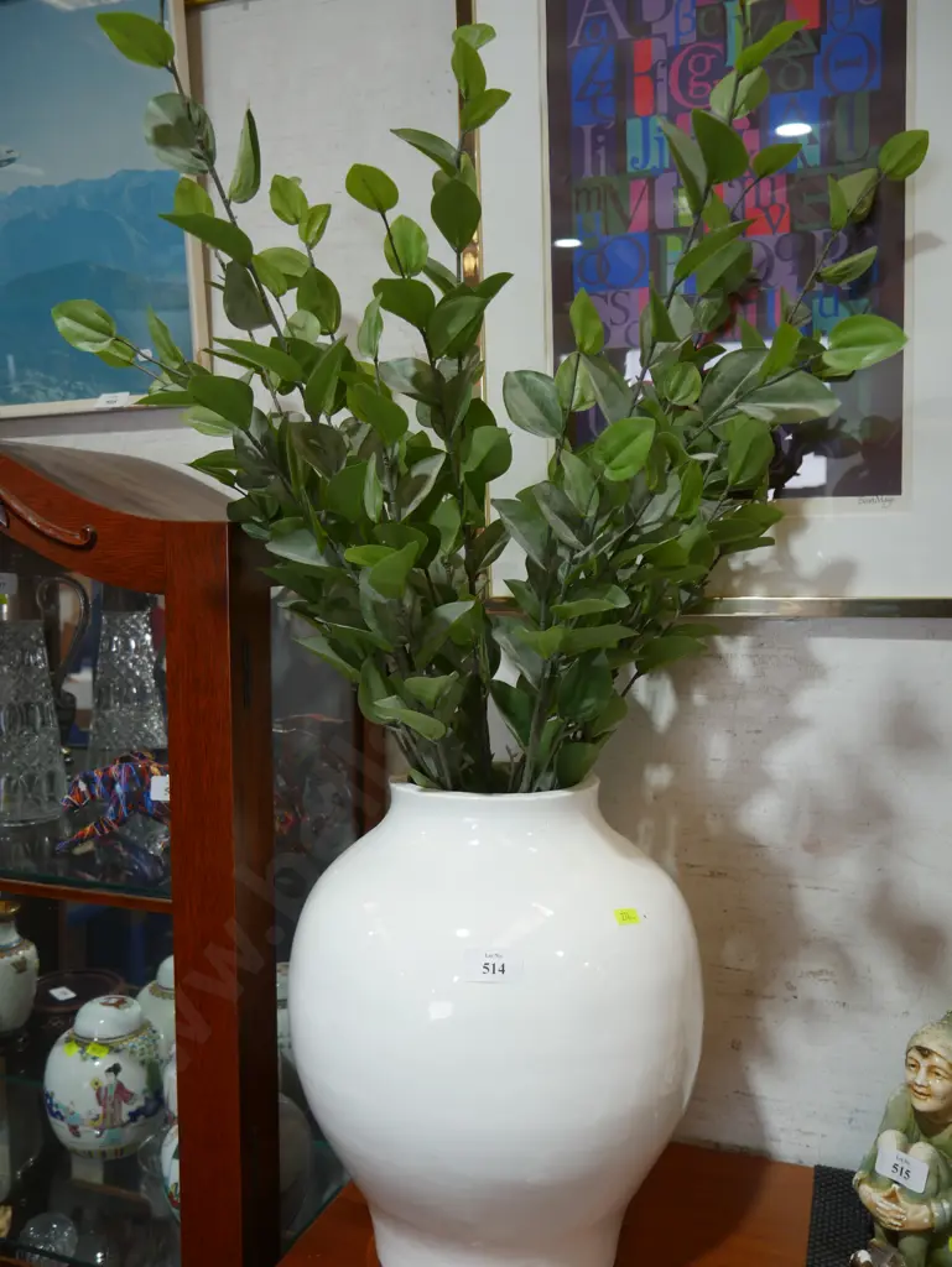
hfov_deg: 46.8
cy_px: 634
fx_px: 1099
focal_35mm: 30
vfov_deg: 59.9
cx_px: 476
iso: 200
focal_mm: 15
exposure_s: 1/60
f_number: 3.6
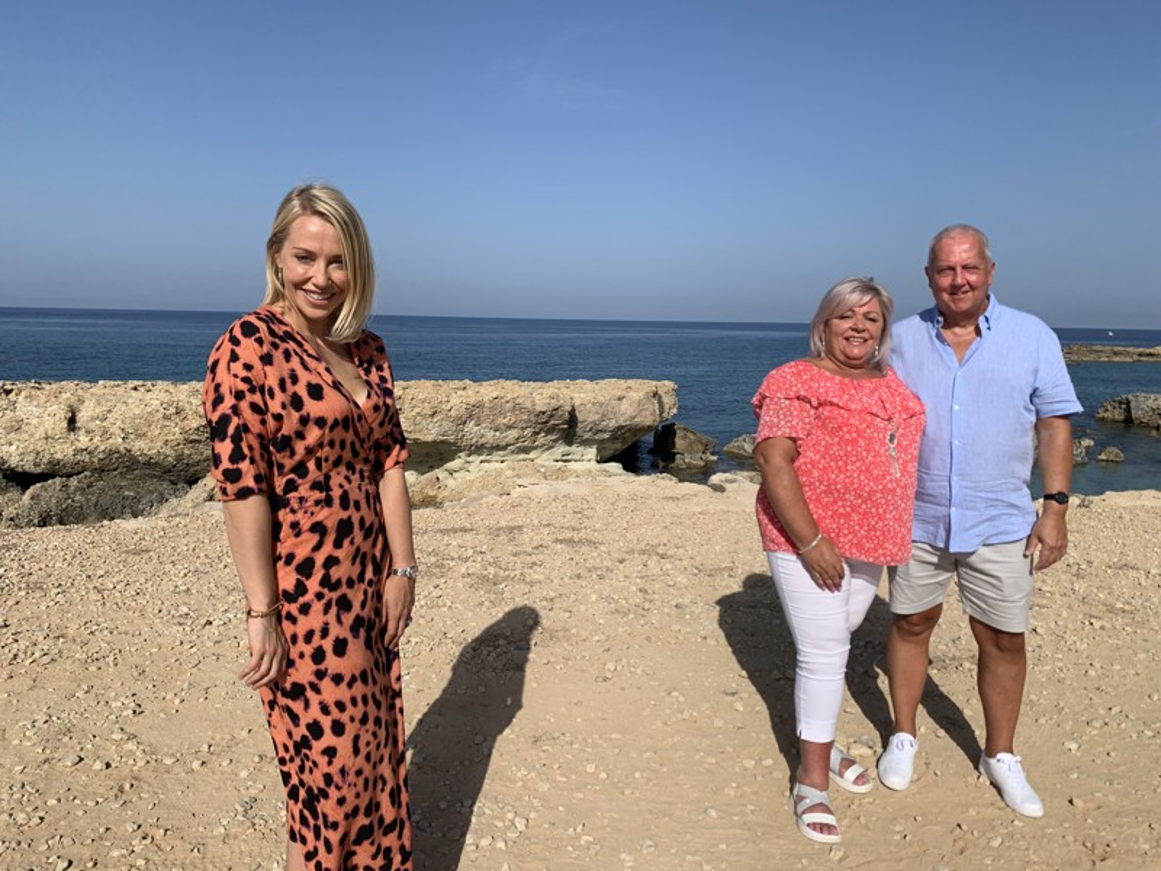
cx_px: 580
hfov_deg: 67.3
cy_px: 436
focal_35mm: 26
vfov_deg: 53.1
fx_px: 872
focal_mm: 4.25
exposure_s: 1/4464
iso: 25
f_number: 1.8
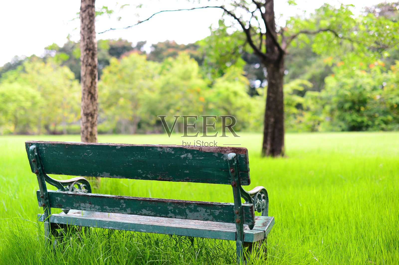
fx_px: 554
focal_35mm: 50
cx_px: 200
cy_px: 132
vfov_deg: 27.0
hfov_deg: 39.6
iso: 400
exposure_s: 1/1000
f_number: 2.8
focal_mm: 50
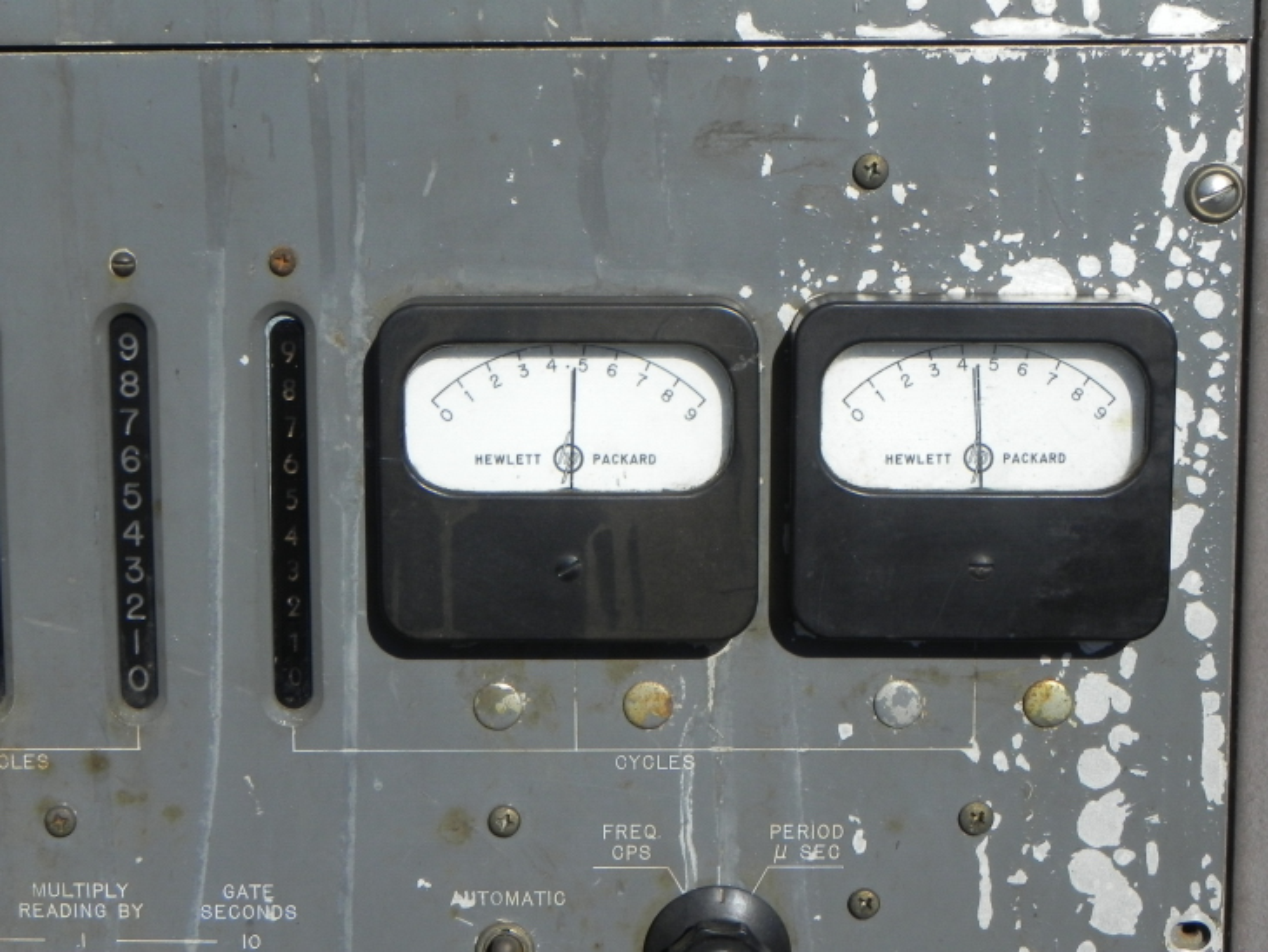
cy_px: 476
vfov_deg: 17.4
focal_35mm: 85
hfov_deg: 23.0
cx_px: 634
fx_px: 3114
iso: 160
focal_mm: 15.1
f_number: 8
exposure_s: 1/675
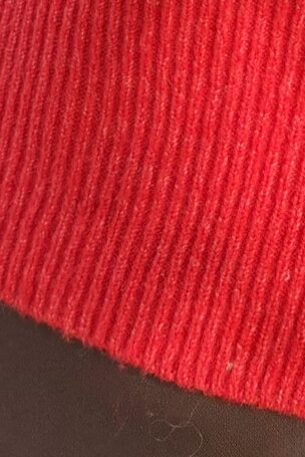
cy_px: -355
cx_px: 498
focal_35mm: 152
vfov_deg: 12.4
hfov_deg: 8.8
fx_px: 1929
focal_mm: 5.96
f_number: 1.6
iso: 64
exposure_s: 1/121
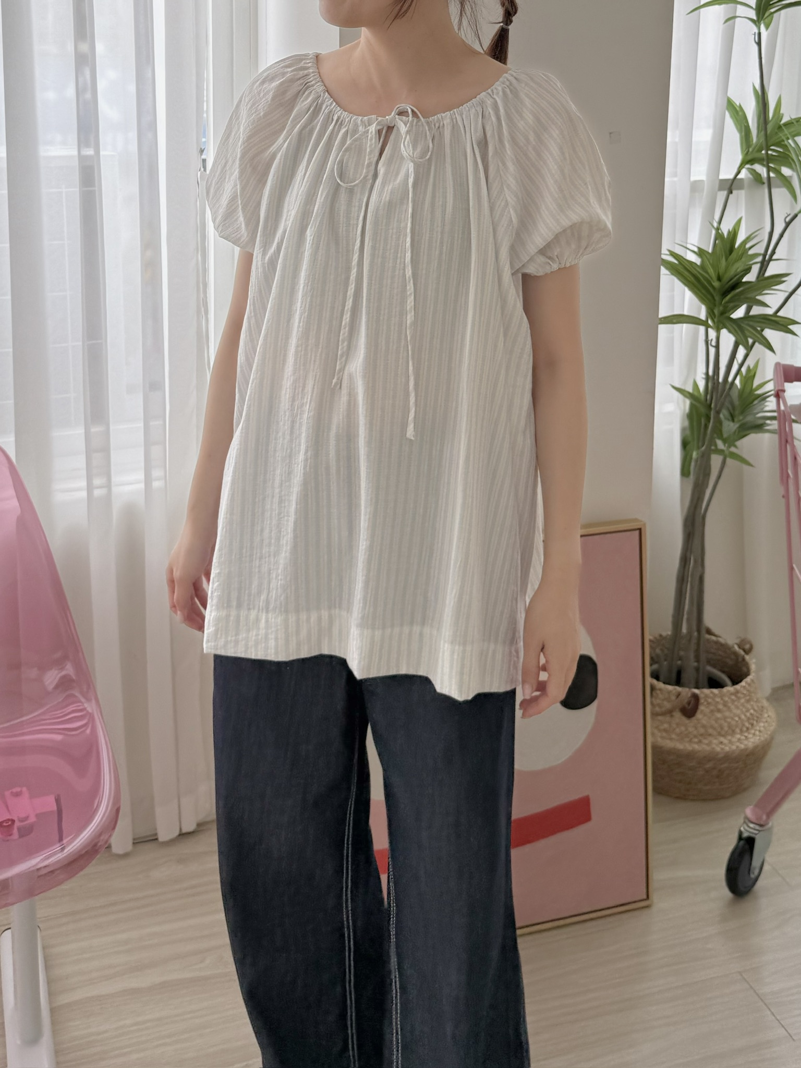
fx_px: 740
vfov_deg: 71.6
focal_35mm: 24
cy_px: 534
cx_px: 400
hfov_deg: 56.8
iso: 80
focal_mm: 6.76
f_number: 1.78
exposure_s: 1/387
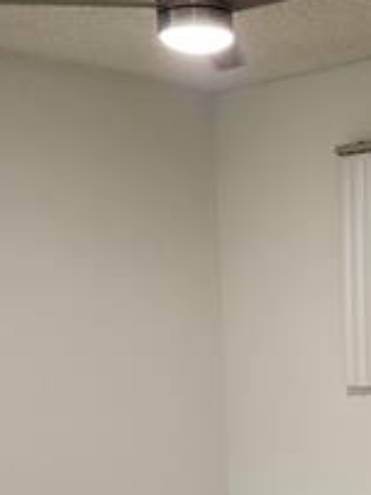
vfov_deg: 28.1
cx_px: 369
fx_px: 973
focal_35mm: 68
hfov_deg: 20.9
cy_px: 385
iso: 400
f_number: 1.8
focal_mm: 6.4
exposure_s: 1/120
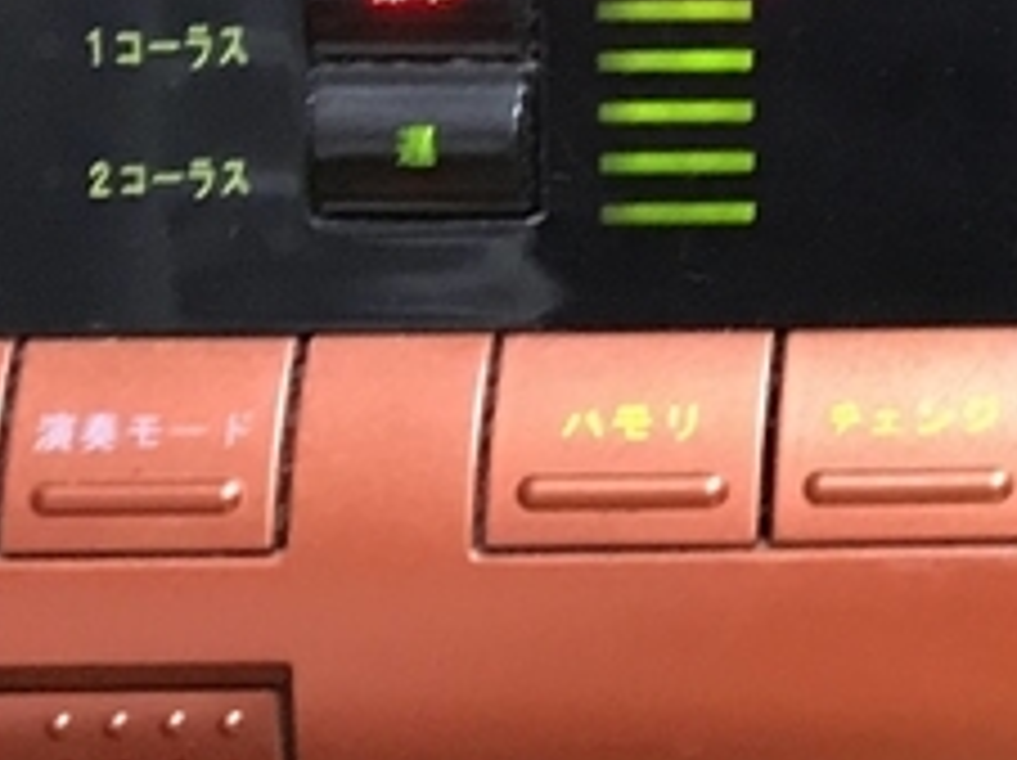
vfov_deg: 9.8
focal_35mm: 149
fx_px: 4373
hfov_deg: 12.2
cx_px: 1822
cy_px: -126
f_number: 1.8
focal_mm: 3.99
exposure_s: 1/16
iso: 100
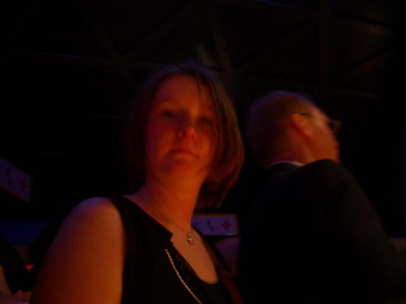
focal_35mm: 35
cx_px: 203
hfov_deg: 52.6
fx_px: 411
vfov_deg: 40.7
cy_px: 152
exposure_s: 1/8
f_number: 2.6
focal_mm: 5.8
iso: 100
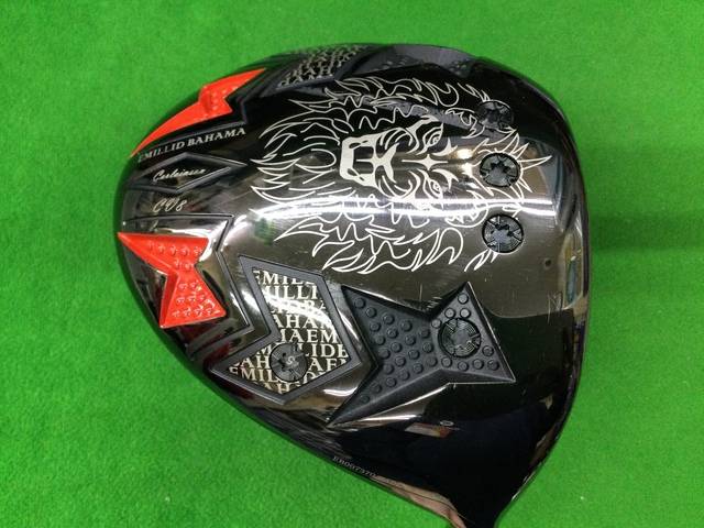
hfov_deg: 58.4
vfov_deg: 45.4
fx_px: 630
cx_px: 352
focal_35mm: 31
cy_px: 264
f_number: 2.4
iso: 160
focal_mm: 3.3
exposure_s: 1/30
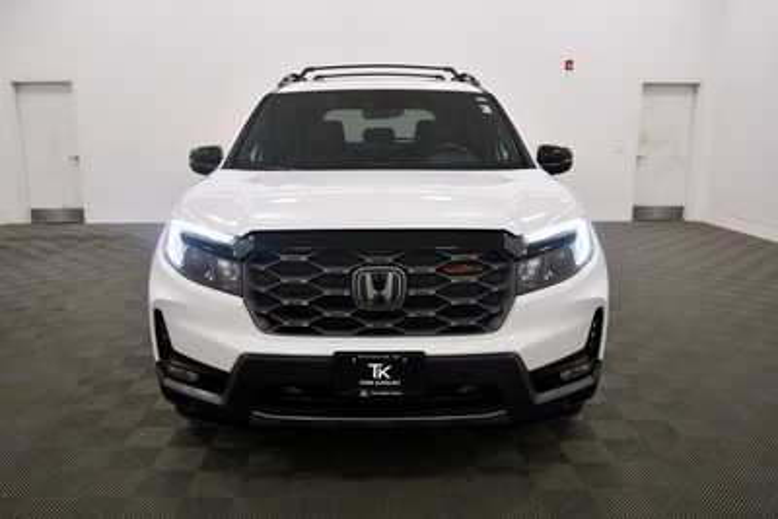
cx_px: 389
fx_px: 649
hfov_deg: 61.9
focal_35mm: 30
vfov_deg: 43.6
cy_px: 260
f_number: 5.6
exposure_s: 1/200
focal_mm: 20
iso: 800
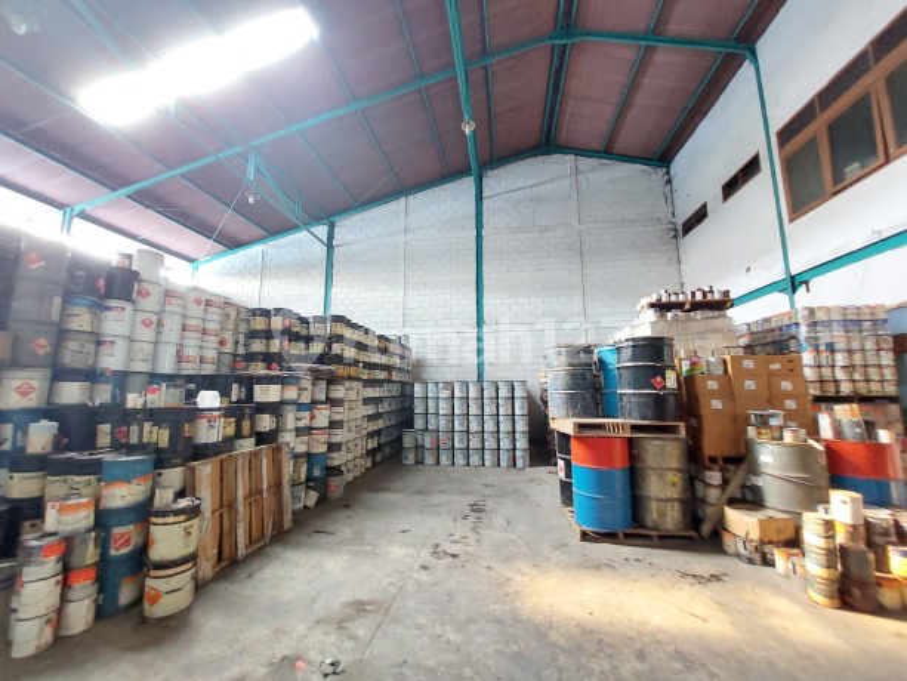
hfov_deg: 106.2
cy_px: 340
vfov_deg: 89.9
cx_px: 454
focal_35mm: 13
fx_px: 341
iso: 400
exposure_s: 1/25
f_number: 2.2
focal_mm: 1.74
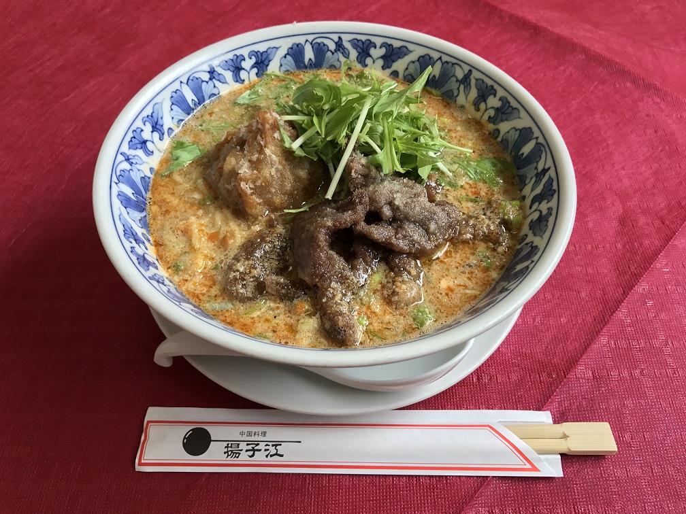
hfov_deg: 63.4
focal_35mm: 28
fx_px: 555
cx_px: 343
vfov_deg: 49.7
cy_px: 257
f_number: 1.8
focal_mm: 3.99
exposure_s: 1/100
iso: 40
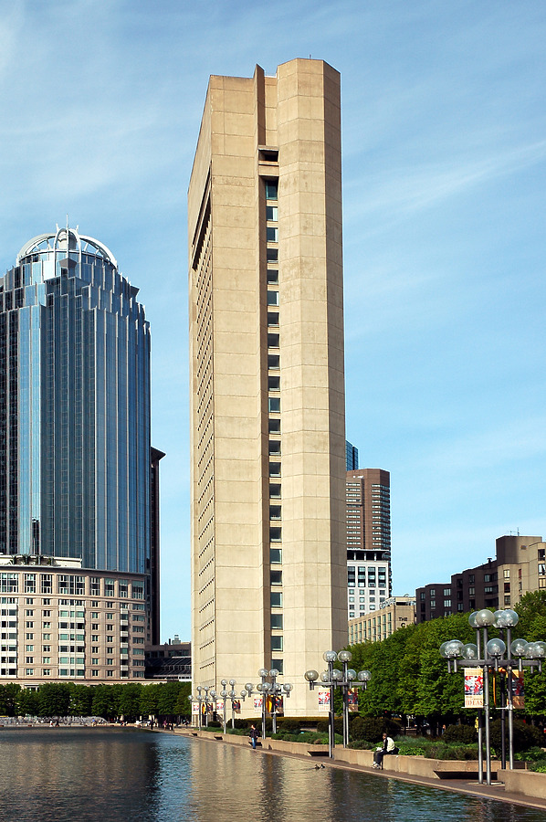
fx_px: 1163
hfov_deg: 26.4
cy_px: 411
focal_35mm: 51
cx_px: 273
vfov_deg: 38.9
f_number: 11
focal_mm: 34
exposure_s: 1/400
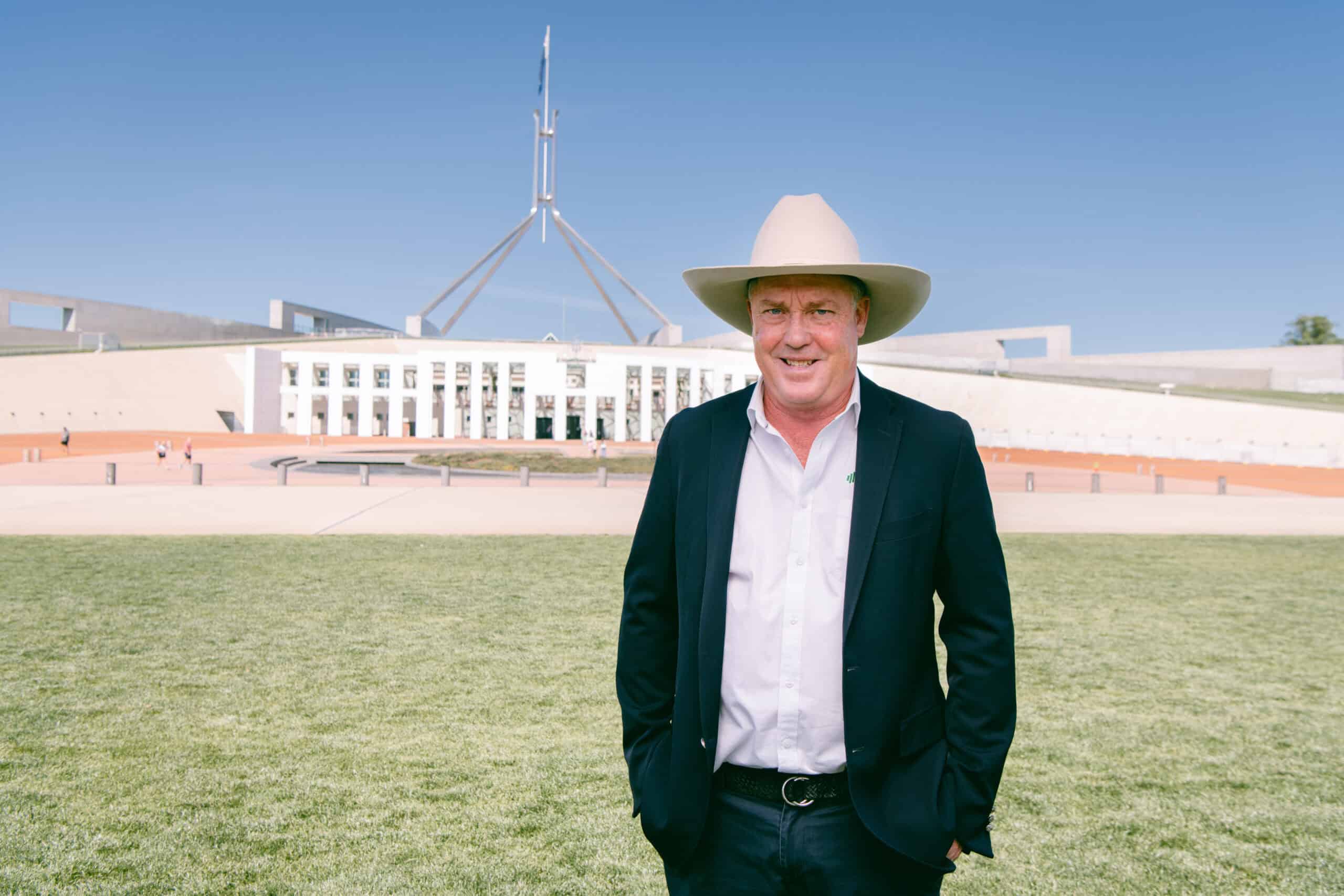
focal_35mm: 31
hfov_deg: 60.3
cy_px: 448
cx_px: 672
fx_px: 1157
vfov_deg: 42.3
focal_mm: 31
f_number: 5.6
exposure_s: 1/320
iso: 125
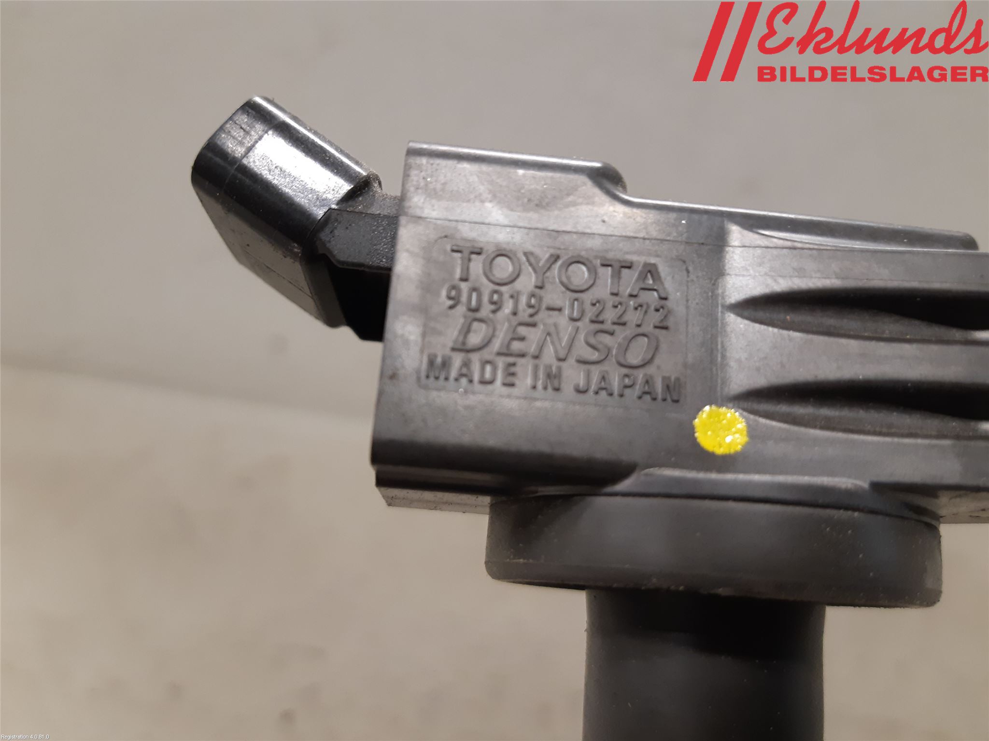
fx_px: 743
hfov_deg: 67.3
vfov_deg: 53.1
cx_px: 494
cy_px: 370
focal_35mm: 26
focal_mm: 3.93
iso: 200
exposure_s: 1/50
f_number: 1.7
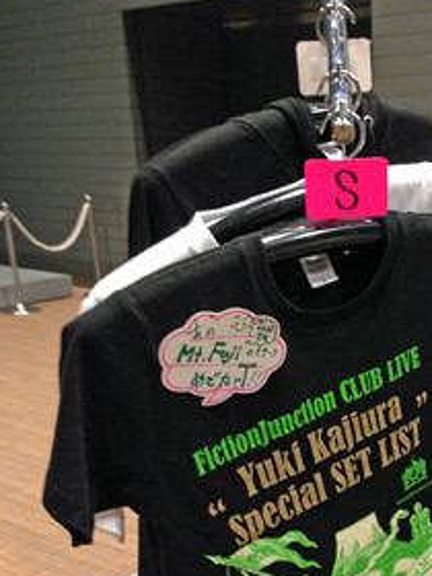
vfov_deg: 35.3
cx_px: 344
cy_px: 440
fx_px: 882
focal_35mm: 53
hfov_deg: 27.0
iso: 320
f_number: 2.4
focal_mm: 4.13
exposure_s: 1/20
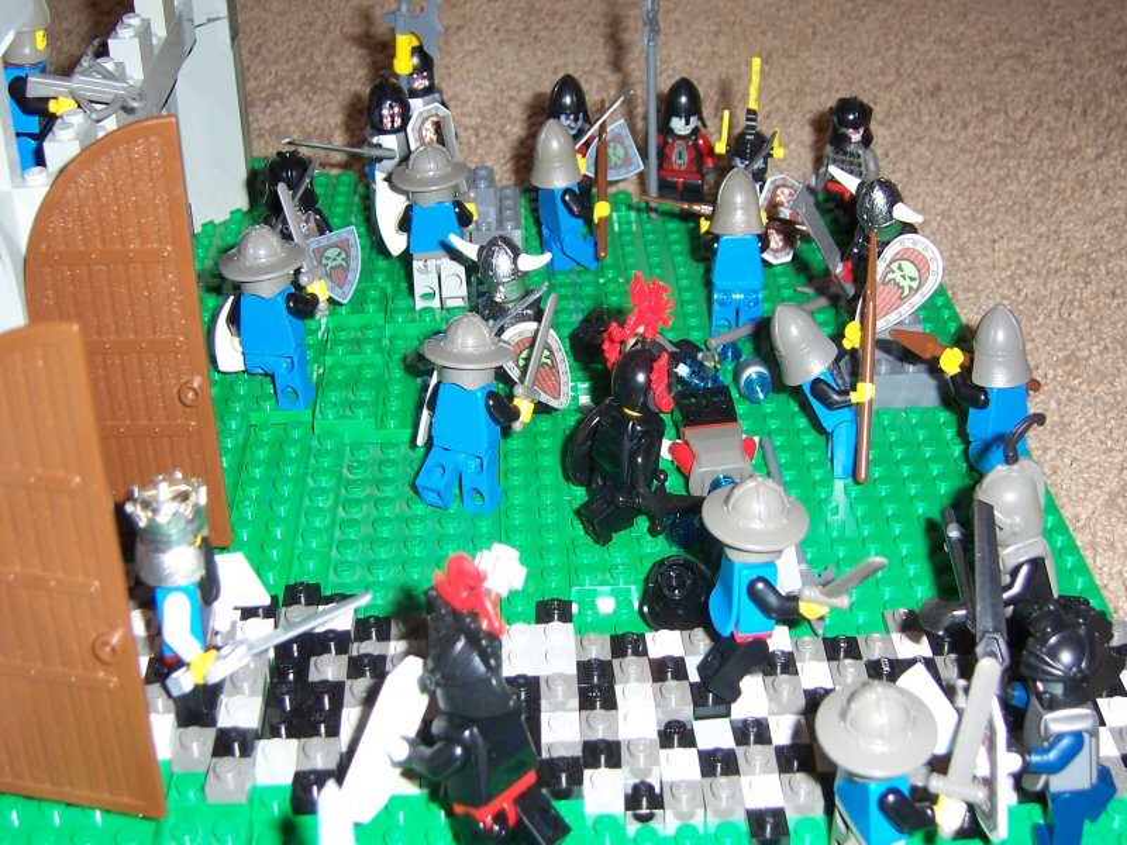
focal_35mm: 44
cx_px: 564
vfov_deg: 32.9
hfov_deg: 42.9
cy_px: 422
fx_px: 1433
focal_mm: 7.3
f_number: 3.3
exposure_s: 1/60
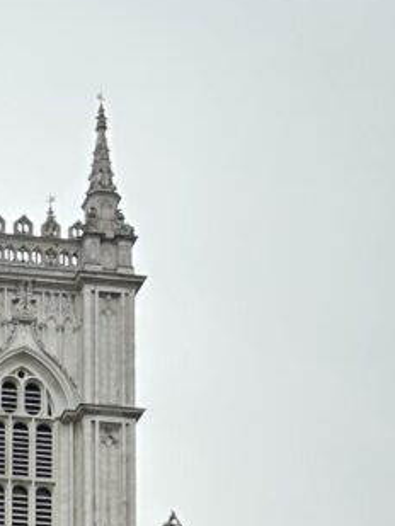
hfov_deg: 11.3
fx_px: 1840
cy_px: 1105
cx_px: -344
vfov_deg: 13.5
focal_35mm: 121
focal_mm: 5.7
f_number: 1.5
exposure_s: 1/1468
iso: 50
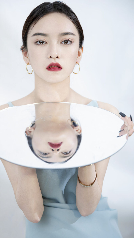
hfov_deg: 17.2
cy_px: 119
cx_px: 54
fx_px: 442
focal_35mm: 70
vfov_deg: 30.2
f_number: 3.2
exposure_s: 1/100
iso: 1250
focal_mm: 67
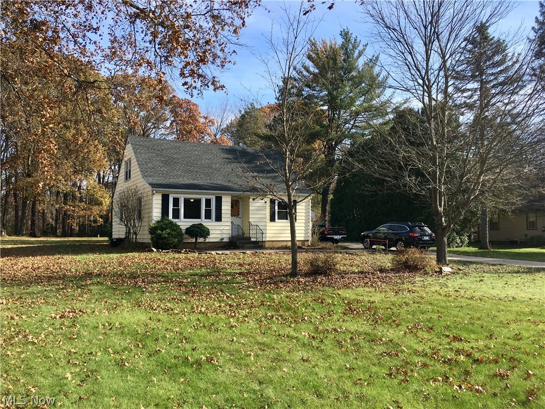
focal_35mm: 29
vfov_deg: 48.2
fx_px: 457
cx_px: 272
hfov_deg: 61.7
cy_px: 204
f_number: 2.2
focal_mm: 4.15
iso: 25
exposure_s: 1/746
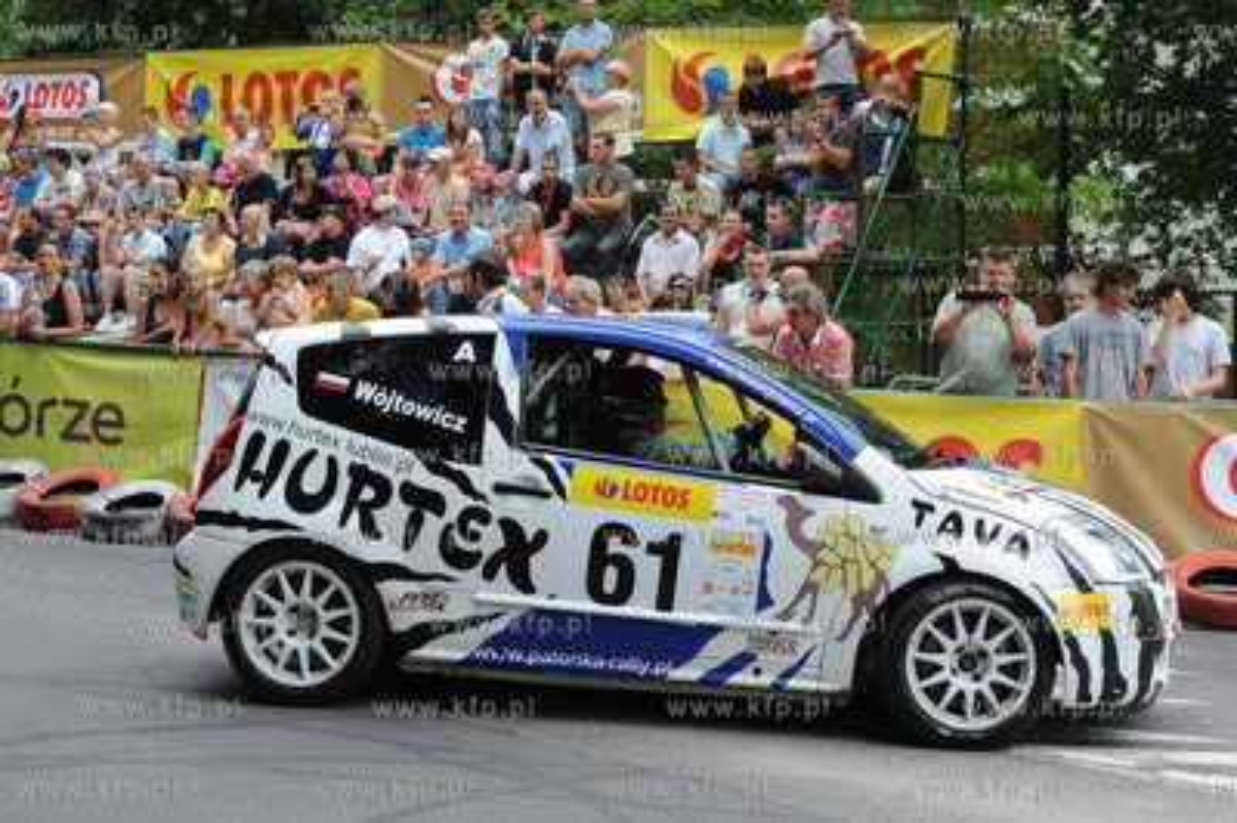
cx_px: 618
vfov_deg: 19.4
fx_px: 2403
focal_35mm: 70
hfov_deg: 28.9
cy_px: 412
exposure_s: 1/800
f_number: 14
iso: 3200
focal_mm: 70
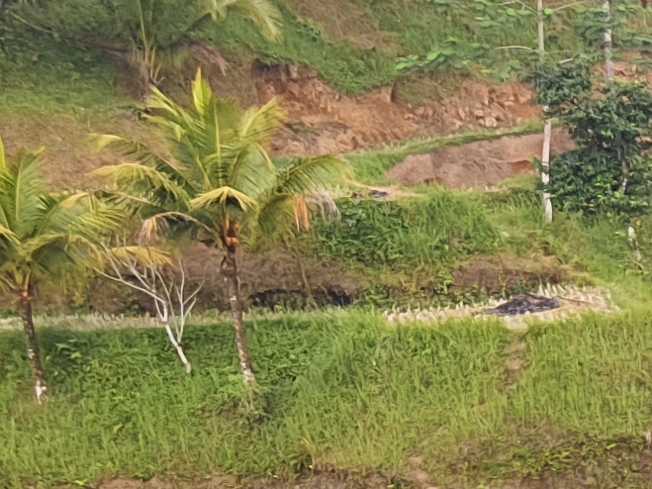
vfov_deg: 8.8
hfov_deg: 9.8
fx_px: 2994
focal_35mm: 159
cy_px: 974
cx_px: 1900
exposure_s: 1/316
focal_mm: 4.32
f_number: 1.7
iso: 50
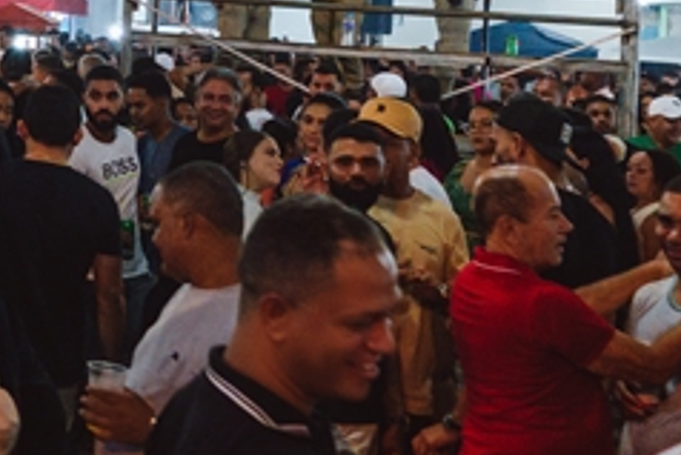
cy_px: -60
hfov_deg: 16.5
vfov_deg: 12.0
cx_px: -371
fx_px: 2120
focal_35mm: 112
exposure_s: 1/125
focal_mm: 24
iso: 2500
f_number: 2.8
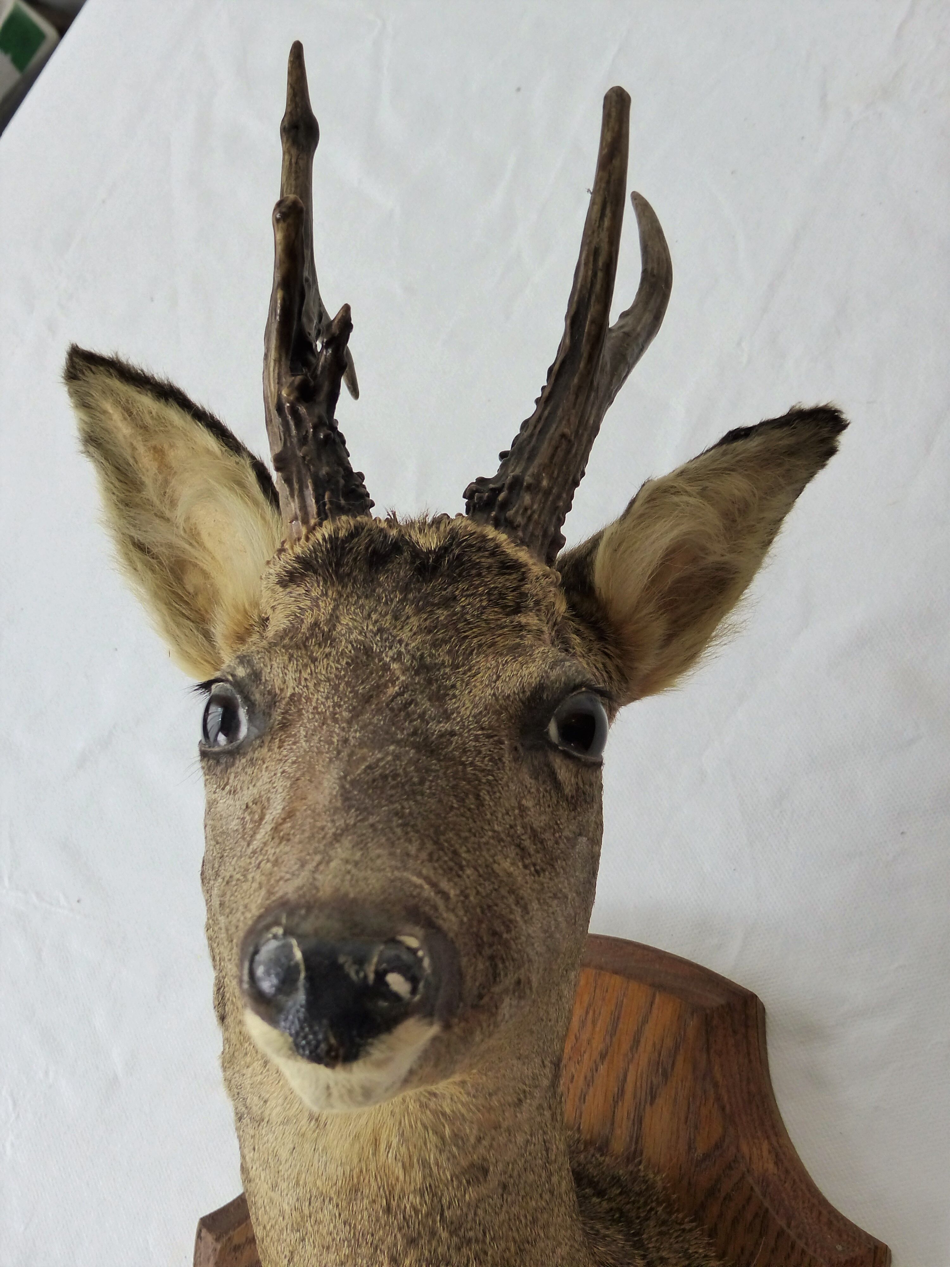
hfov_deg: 26.6
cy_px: 634
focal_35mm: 55
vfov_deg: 34.9
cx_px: 475
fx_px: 2013
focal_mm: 9.4
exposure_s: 1/80
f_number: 2.8
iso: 400
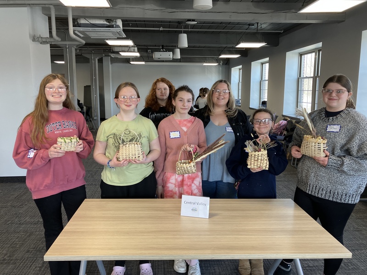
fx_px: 297
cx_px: 184
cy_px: 138
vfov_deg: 49.7
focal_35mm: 28
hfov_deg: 63.4
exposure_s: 1/120
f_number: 1.8
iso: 80
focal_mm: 3.99
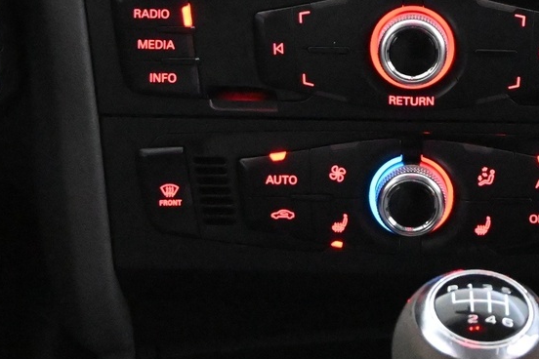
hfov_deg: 14.7
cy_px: -131
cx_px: 419
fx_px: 2077
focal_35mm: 139
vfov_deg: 9.7
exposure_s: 1/50
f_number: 5
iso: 12800
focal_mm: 31.5
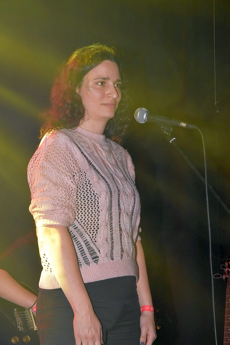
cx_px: 115
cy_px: 172
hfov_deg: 11.4
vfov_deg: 17.1
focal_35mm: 120
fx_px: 1150
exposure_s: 1/60
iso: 3200
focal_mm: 80
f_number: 10
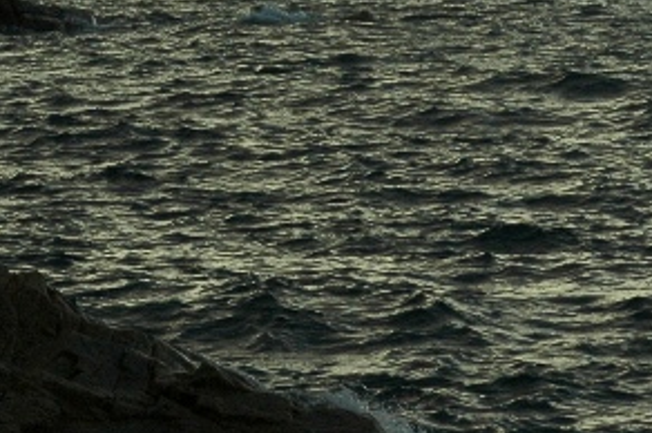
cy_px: -285
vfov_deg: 3.7
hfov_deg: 5.6
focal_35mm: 368
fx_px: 6657
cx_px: 697
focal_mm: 70
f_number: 10
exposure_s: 1/320
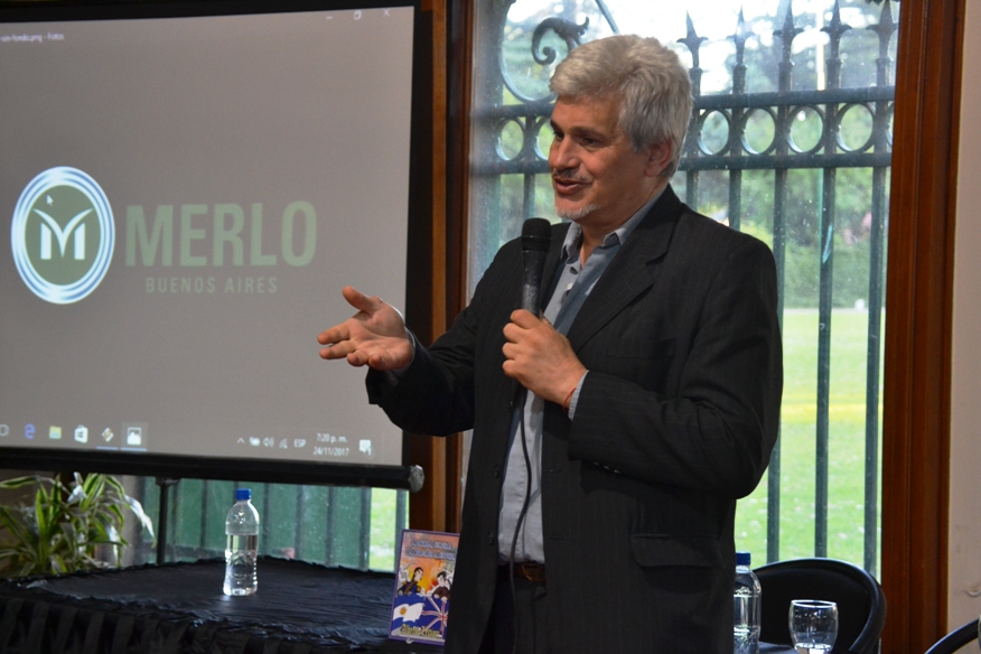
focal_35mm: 98
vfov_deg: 14.0
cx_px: 490
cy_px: 327
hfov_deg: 20.9
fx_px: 2657
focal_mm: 65
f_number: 5.3
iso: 800
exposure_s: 1/60
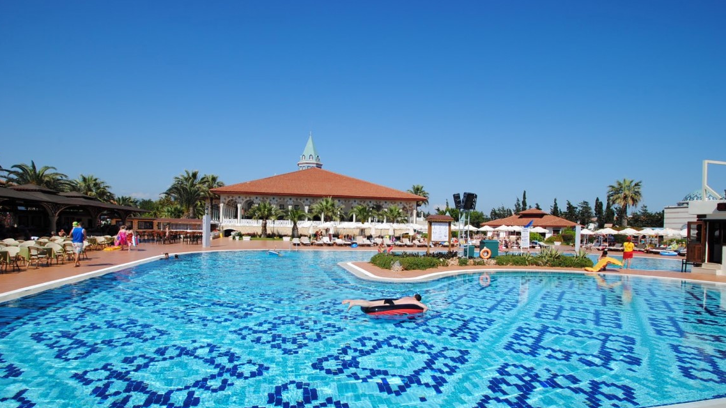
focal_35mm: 18
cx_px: 360
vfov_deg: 59.9
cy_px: 239
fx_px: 352
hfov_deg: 91.8
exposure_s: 1/320
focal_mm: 11.5
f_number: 9
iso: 100
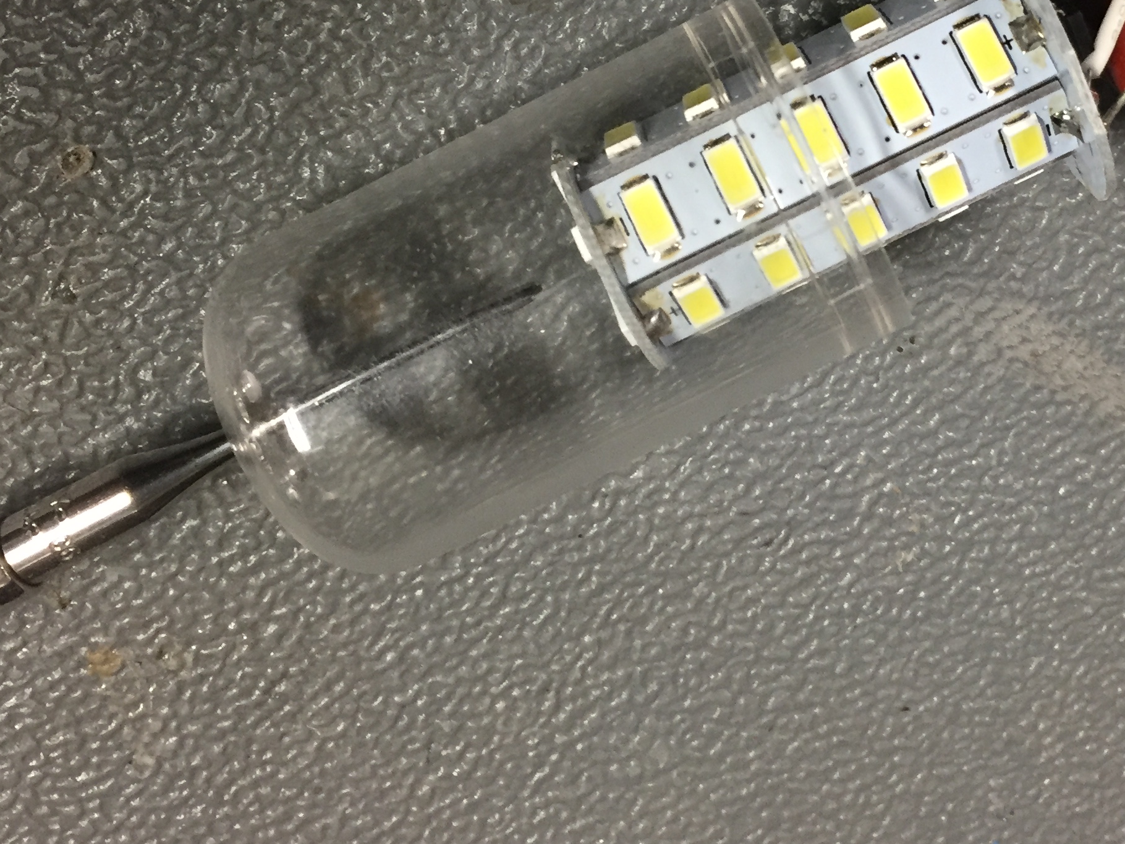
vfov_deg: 27.6
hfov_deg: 36.3
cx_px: 787
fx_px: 1690
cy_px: 188
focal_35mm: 52
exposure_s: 1/30
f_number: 2.2
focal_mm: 4.15
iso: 160
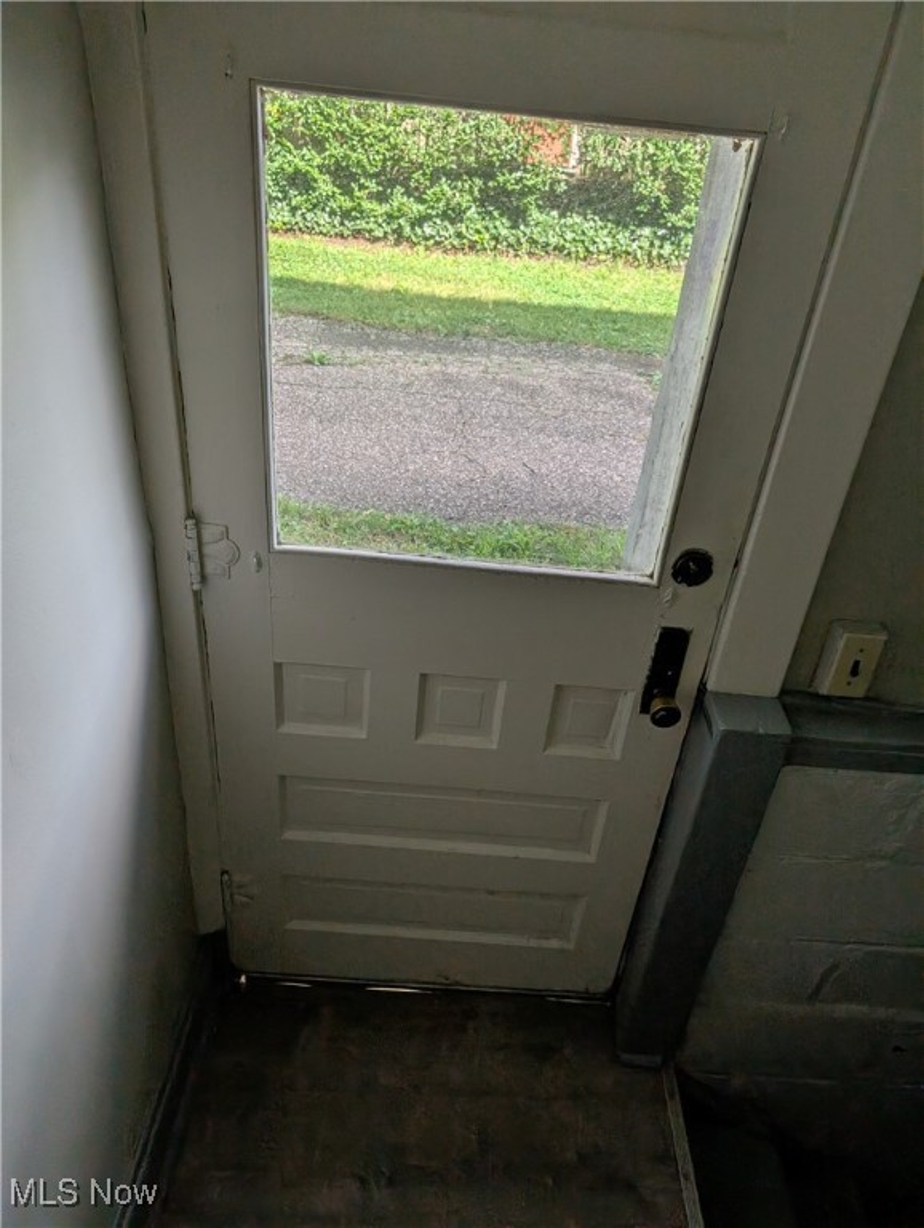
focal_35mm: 24
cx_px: 462
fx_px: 852
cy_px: 614
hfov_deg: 56.9
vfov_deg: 71.5
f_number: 1.68
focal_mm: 6.9
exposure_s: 1/929
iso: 15
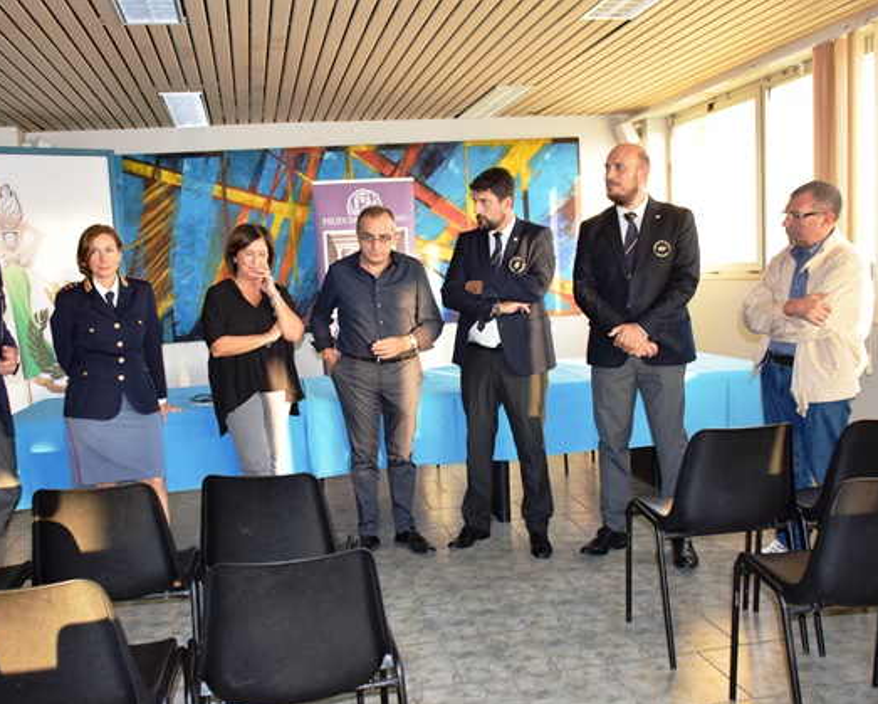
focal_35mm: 31
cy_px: 357
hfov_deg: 57.0
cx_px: 383
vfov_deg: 47.1
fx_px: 806
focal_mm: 18
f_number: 5
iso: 800
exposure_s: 1/100
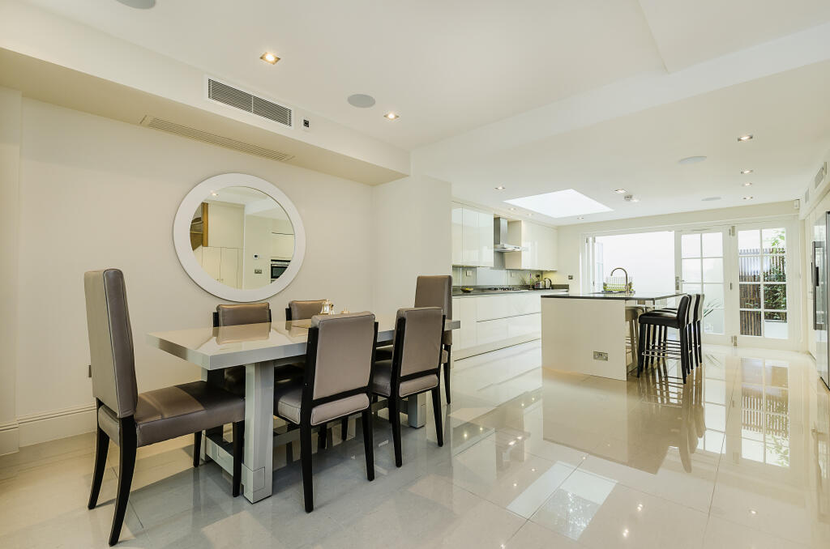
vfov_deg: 77.1
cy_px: 274
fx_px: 345
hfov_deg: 100.5
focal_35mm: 15
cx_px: 415
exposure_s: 1/2.5
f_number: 9
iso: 125
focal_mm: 10
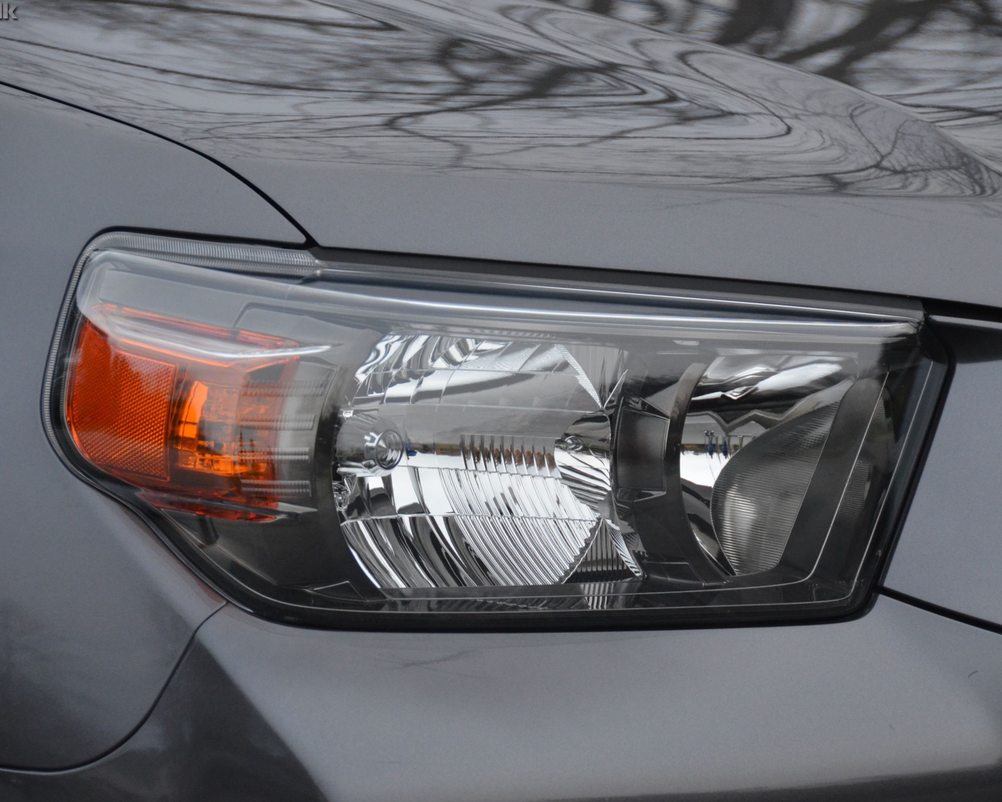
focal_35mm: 204
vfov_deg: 7.6
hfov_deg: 9.5
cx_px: 516
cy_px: 401
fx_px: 6050
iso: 1600
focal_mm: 120
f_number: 5.3
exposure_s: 1/160
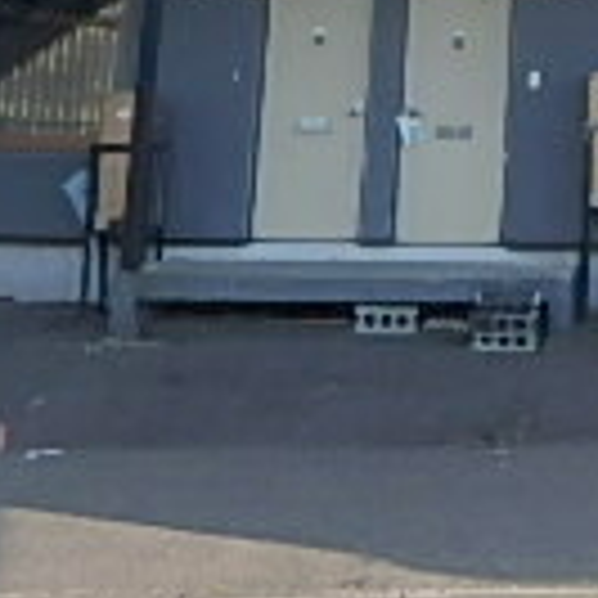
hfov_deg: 18.0
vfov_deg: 17.6
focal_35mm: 89
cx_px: 805
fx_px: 1739
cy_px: -279
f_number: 3.5
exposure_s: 1/320
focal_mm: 3.7
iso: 125
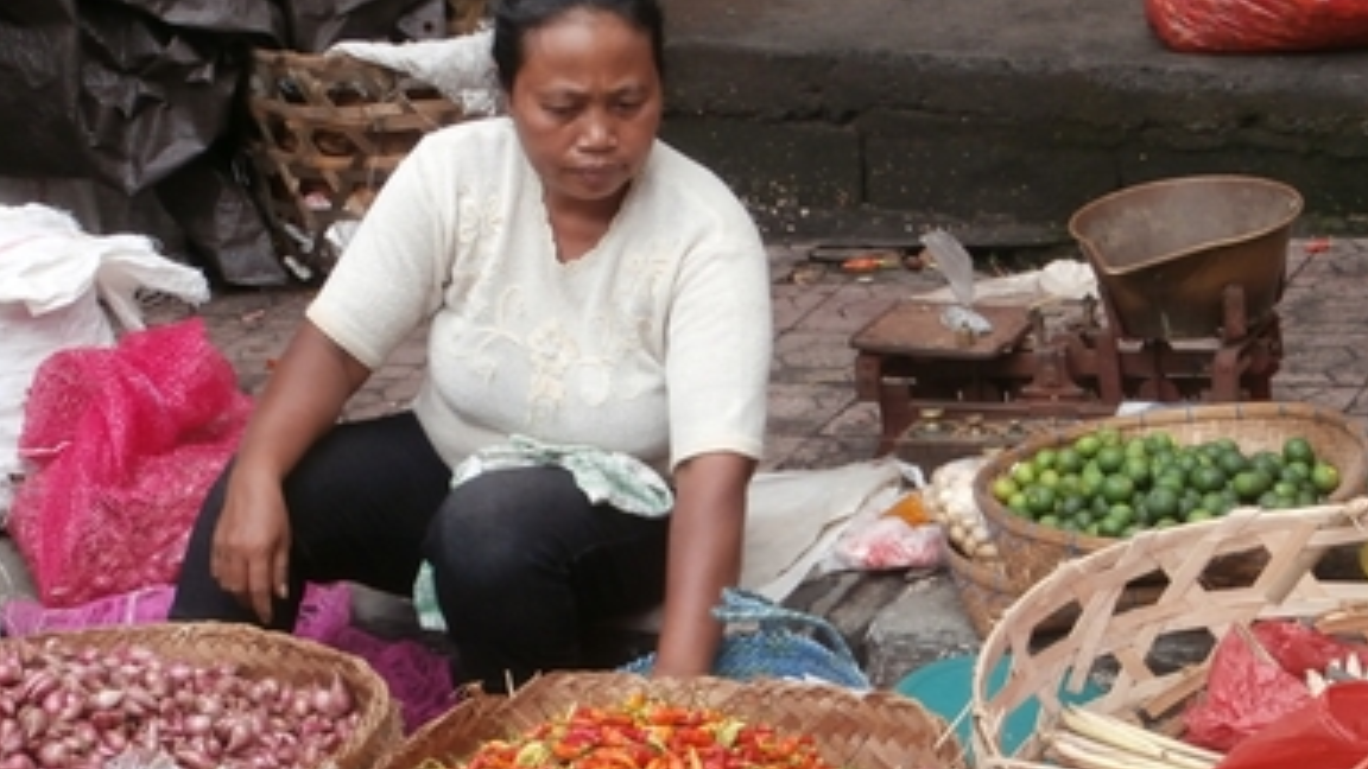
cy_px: 612
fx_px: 3519
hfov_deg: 22.0
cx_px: 623
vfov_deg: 12.4
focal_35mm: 97
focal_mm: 10.11
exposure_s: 1/80
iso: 100
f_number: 4.5
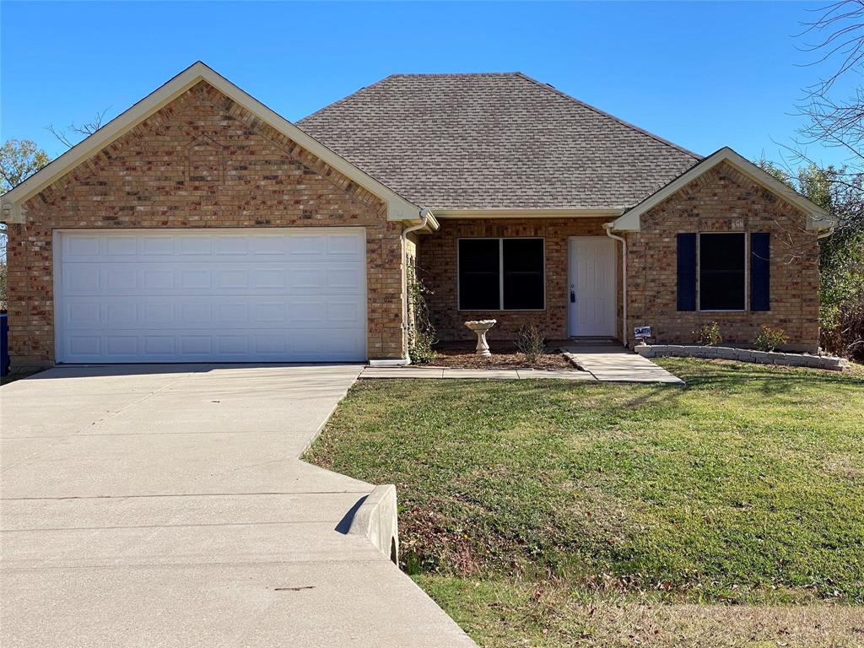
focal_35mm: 52
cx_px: 432
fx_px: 1298
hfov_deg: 36.8
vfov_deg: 28.0
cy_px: 324
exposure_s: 1/1410
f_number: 2
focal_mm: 6
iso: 20
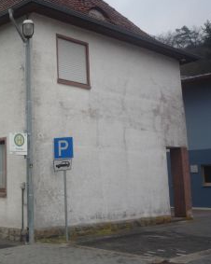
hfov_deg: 26.8
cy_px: 104
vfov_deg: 35.2
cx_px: -8
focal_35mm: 53
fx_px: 414
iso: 100
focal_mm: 5.2
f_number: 4
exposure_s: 1/250
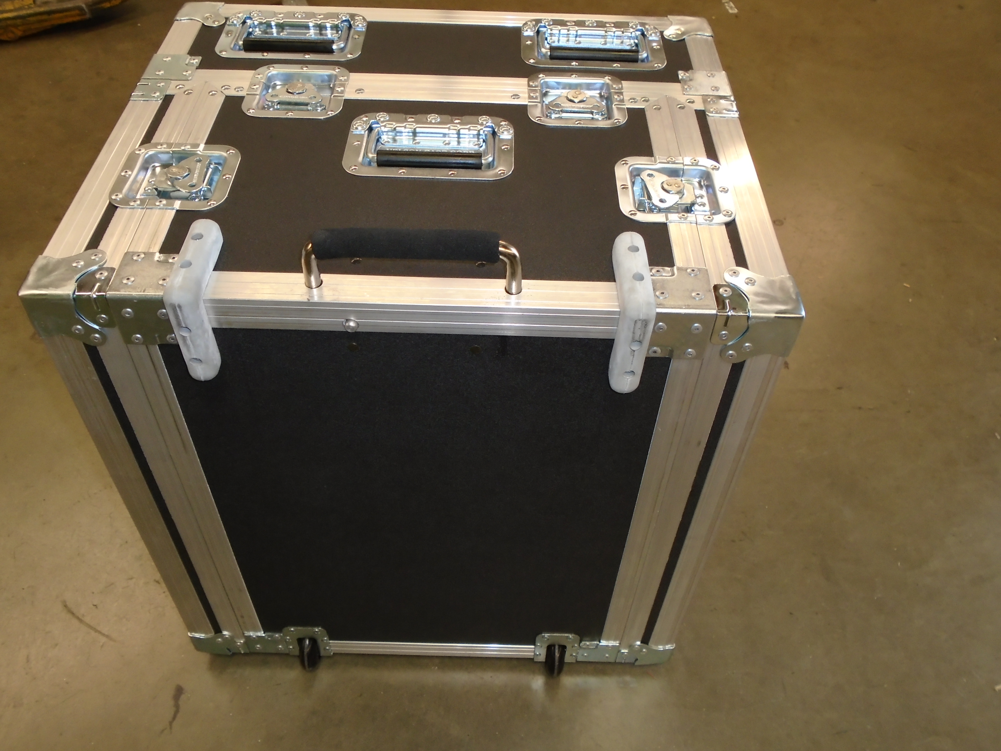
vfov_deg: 45.4
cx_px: 500
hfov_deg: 58.4
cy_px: 376
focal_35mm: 31
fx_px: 896
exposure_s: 1/40
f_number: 3.5
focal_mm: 5.5
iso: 200
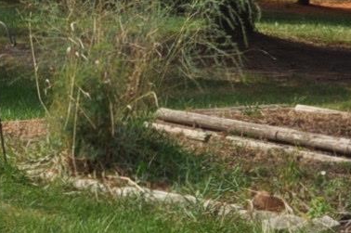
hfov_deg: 10.1
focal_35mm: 187
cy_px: -54
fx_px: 1821
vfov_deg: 7.3
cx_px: -384
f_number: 14
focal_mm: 22
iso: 200
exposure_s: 1/200
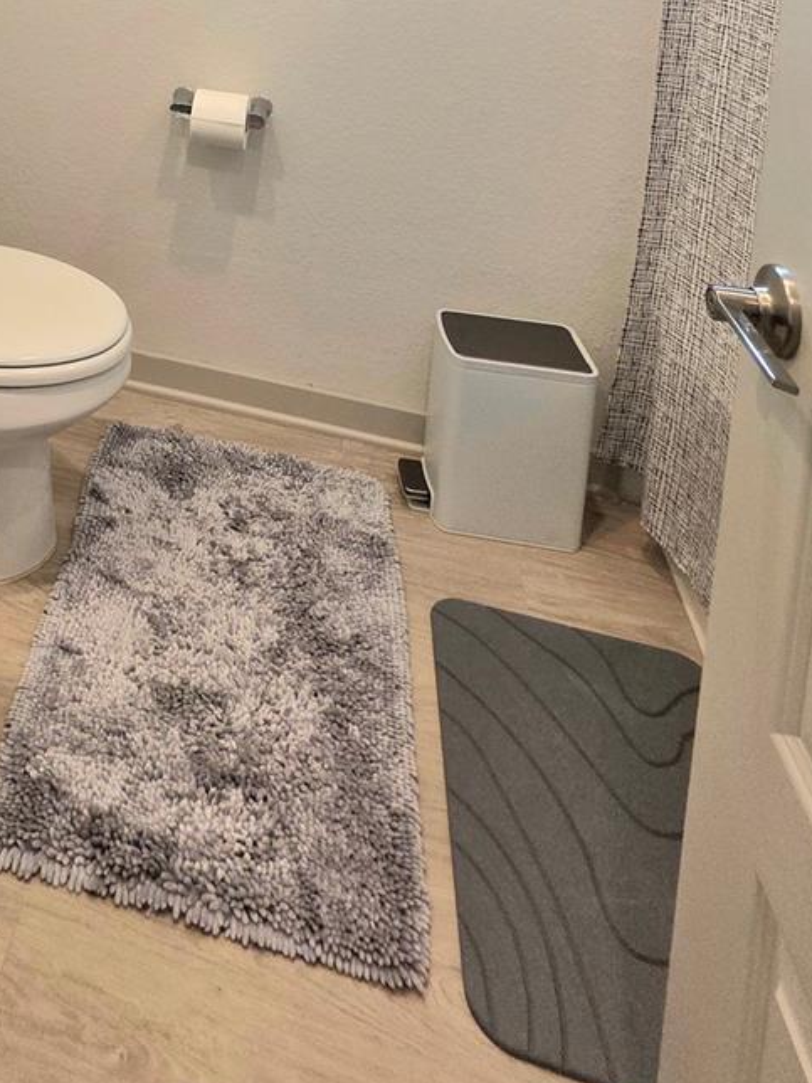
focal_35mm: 31
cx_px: 44
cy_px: -140
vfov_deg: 43.4
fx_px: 970
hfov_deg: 41.0
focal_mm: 2.2
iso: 50
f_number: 1.9
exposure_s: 1/120
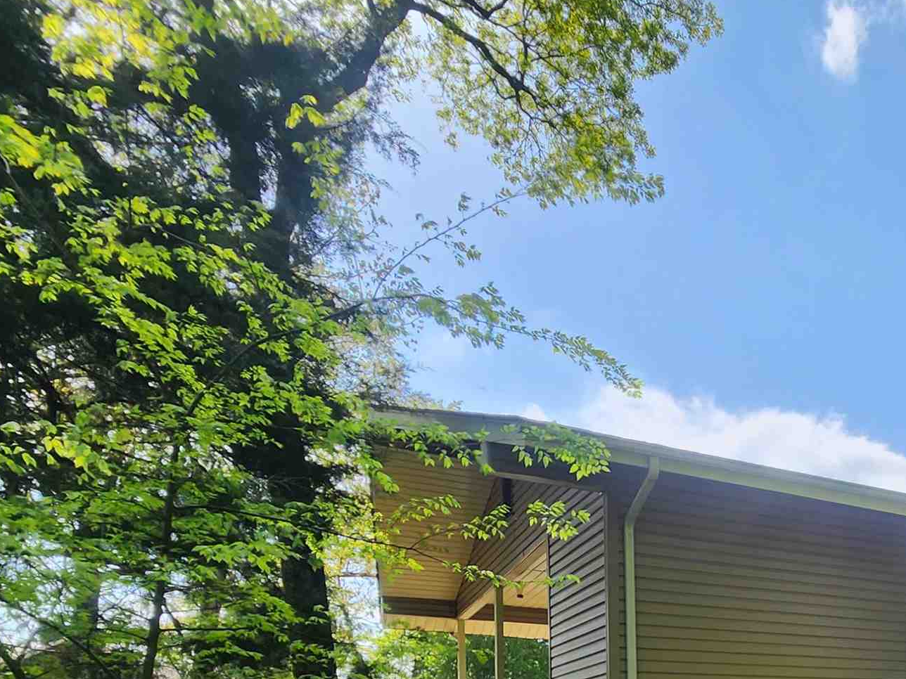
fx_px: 811
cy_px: 772
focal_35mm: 31
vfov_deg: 37.1
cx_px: 938
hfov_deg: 46.9
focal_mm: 2.2
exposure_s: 1/950
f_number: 2.2
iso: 50
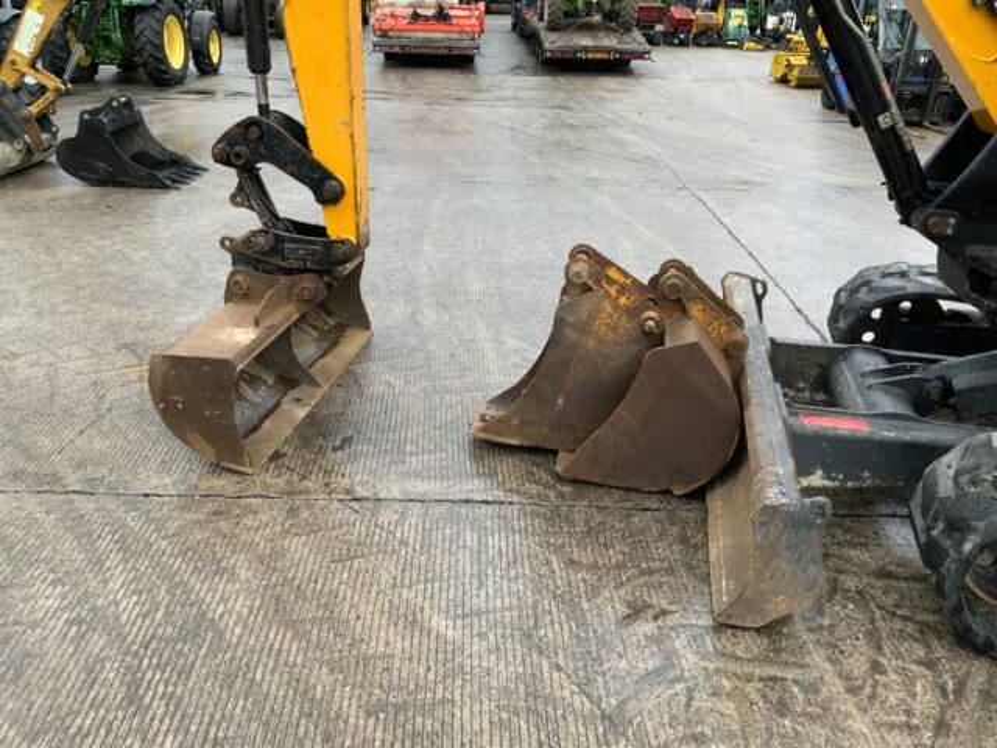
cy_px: 374
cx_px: 498
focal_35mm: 29
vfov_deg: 48.2
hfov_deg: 61.7
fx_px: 835
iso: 64
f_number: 1.8
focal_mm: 3
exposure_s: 1/121
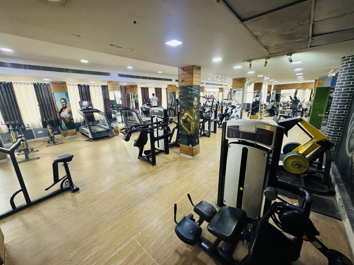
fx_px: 143
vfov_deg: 85.7
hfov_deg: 102.1
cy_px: 132
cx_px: 177
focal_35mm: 14
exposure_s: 1/50
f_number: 2.2
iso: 400
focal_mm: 2.22
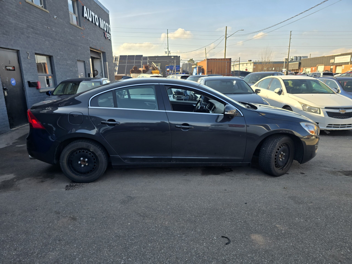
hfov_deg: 73.9
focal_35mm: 23
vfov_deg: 58.9
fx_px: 234
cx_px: 176
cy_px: 132
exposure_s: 1/452
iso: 12
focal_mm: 6.3
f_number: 1.7
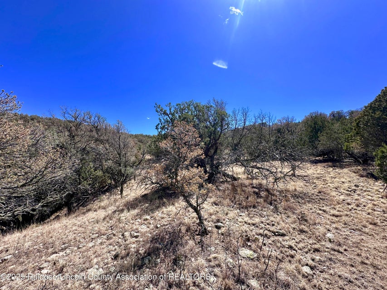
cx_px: 194
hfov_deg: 102.1
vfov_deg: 85.7
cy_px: 145
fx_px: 157
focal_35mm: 14
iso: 40
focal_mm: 2.22
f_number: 2.2
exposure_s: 1/1261
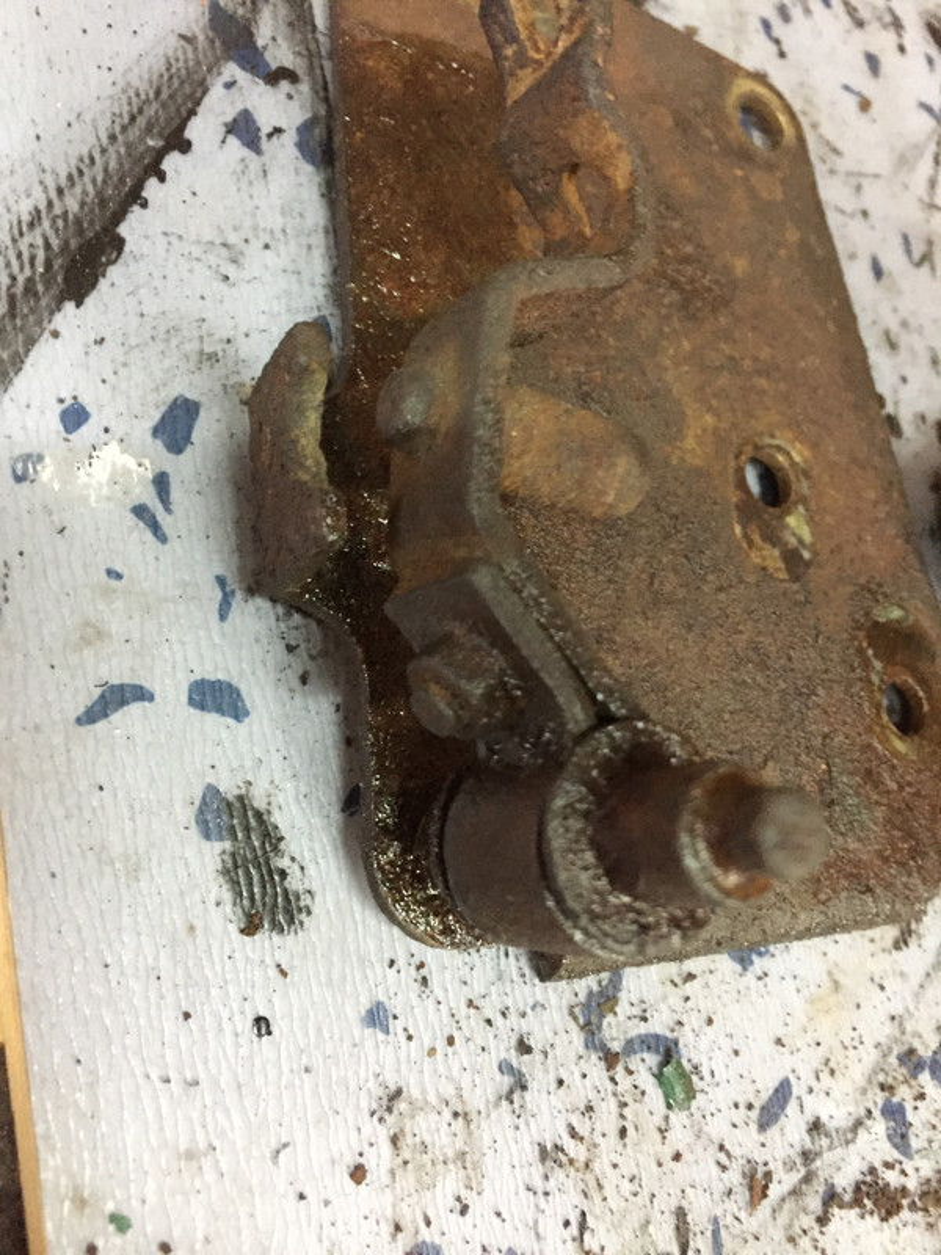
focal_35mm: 29
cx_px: 470
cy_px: 628
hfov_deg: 48.2
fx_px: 1051
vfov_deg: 61.7
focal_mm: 4.15
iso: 500
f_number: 2.2
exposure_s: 1/17
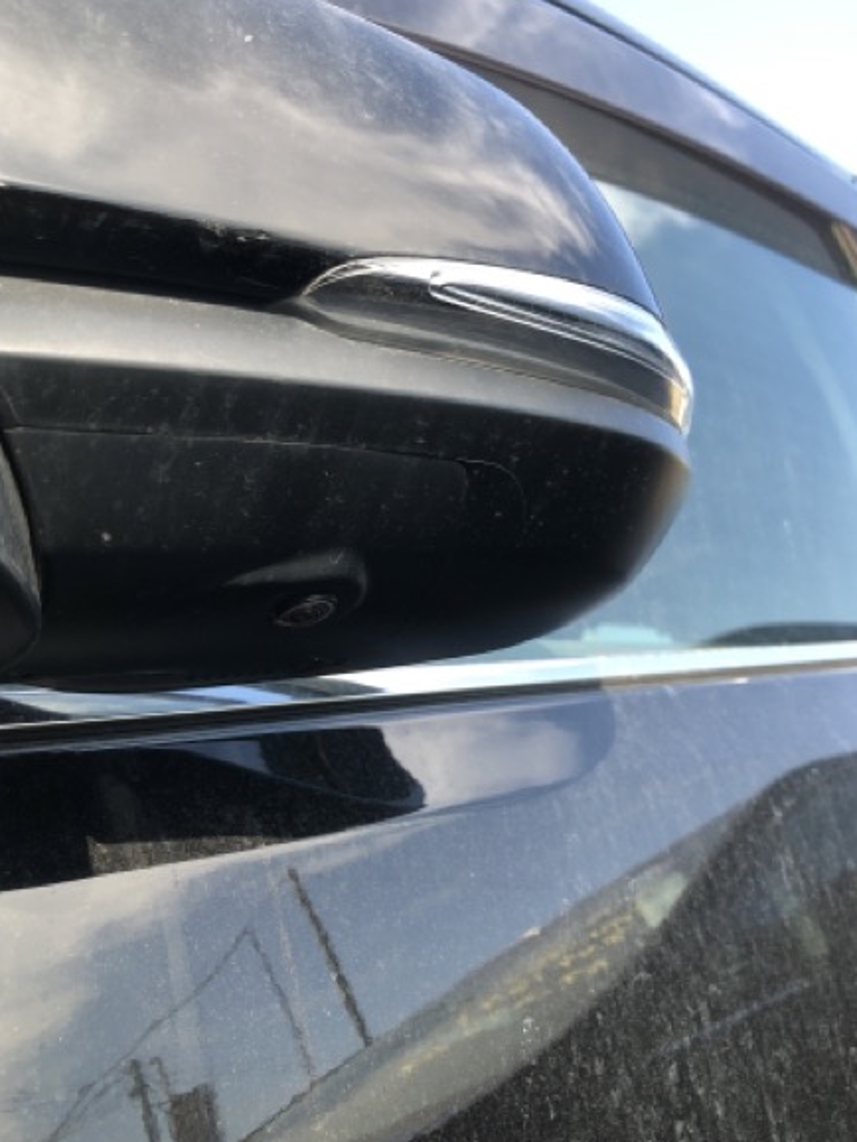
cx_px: 421
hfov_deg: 45.5
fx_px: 1023
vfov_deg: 58.3
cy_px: 611
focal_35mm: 31
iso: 20
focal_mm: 3.99
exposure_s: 1/154
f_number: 1.8
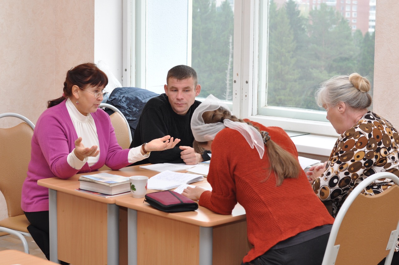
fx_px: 830
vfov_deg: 18.1
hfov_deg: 27.0
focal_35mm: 75
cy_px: 132
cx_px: 200
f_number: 5.6
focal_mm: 50
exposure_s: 1/100
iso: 400
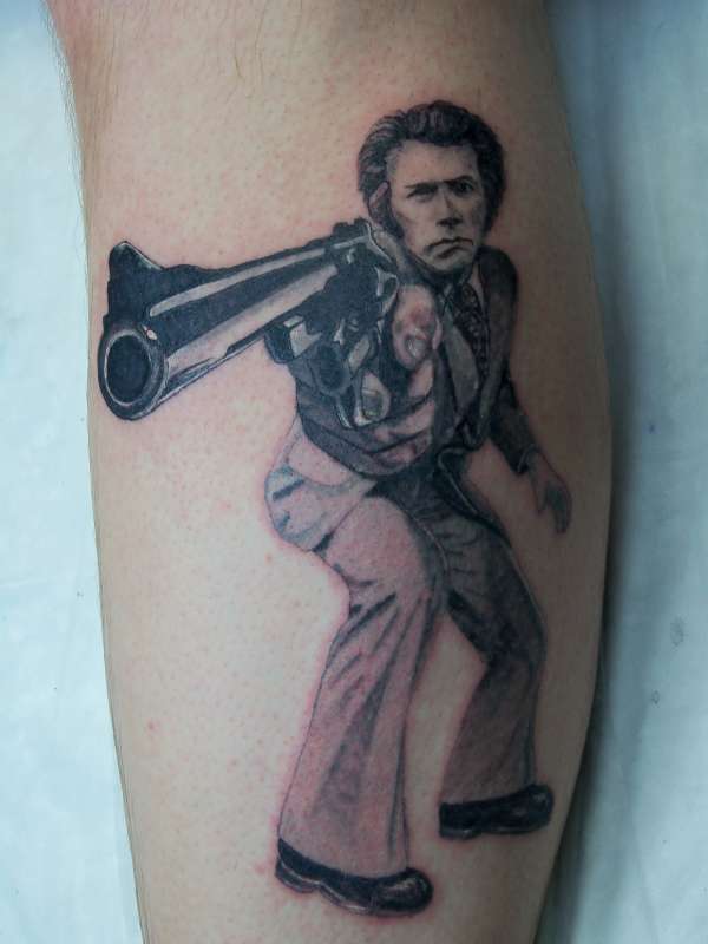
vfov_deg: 32.7
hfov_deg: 24.8
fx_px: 1609
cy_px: 472
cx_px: 354
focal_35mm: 59
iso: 100
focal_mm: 10.5
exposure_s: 1/40
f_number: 4
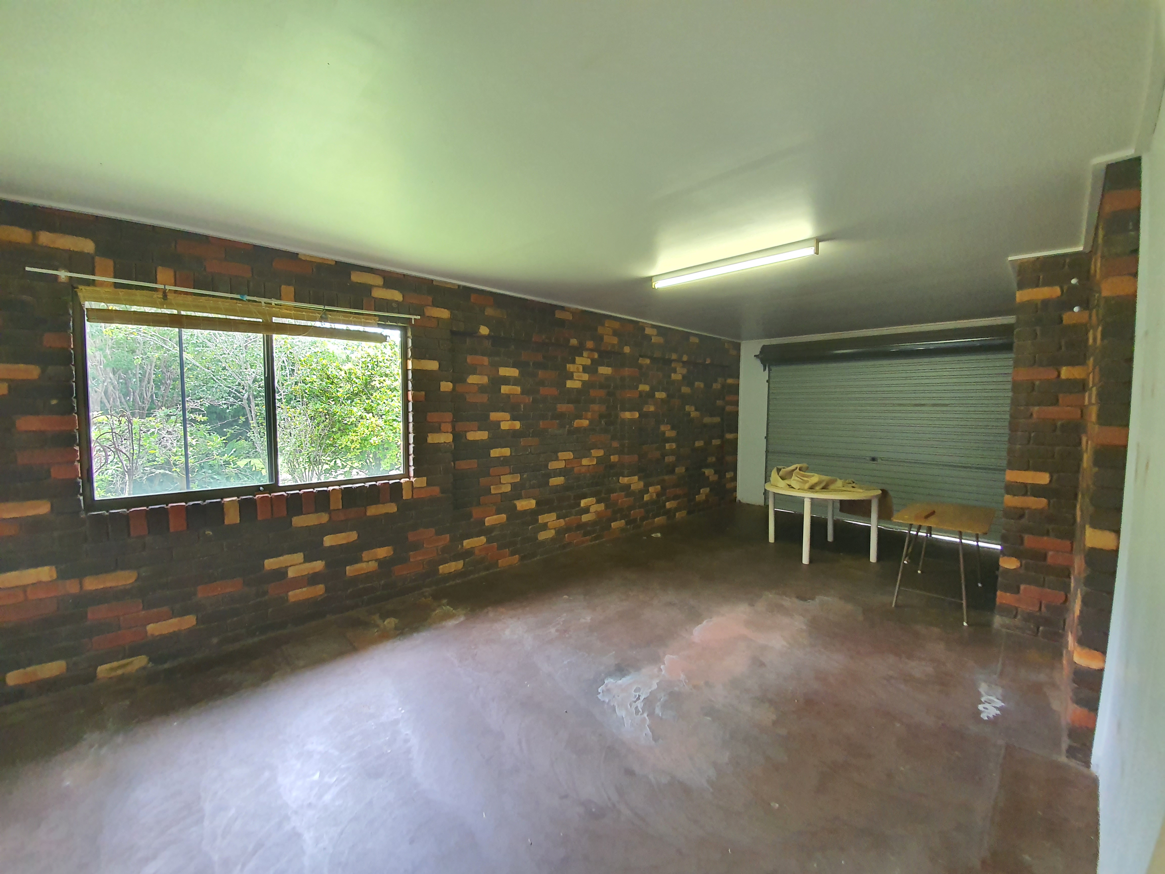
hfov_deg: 106.2
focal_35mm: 13
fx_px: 438
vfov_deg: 89.9
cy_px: 437
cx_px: 582
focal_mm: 1.8
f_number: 2.2
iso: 200
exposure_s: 1/50
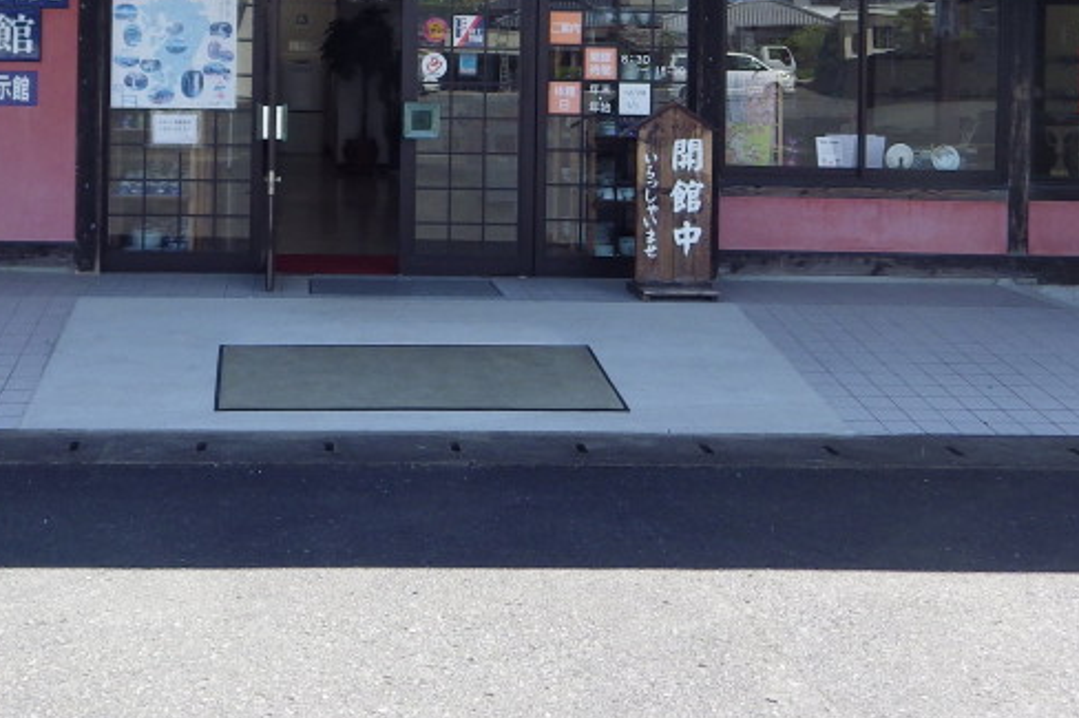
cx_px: 335
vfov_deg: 26.0
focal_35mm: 50
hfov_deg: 39.0
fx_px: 1498
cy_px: 55
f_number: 3.1
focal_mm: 4
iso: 100
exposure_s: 1/400
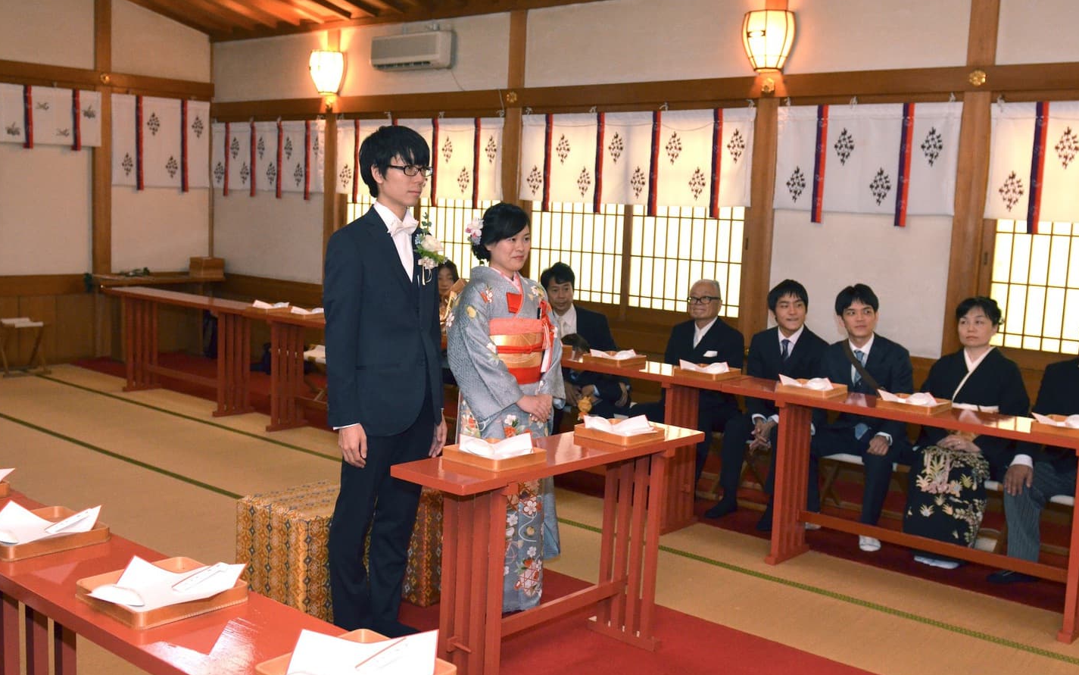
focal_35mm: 37
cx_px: 536
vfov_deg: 34.4
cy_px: 337
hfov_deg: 52.7
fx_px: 1088
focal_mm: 24
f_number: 4
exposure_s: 1/60
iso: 2000
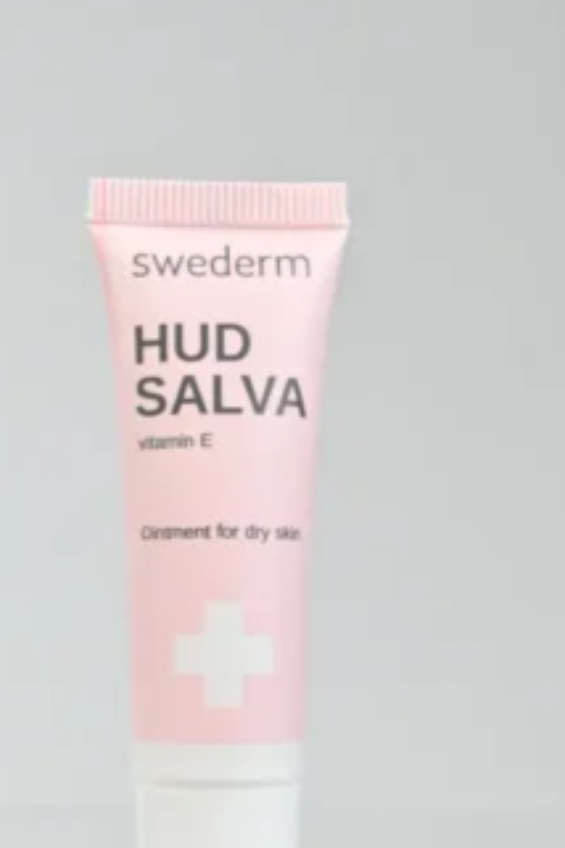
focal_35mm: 105
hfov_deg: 13.0
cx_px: 214
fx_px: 2472
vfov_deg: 19.4
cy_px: 518
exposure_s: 1/125
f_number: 6.3
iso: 320
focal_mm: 50
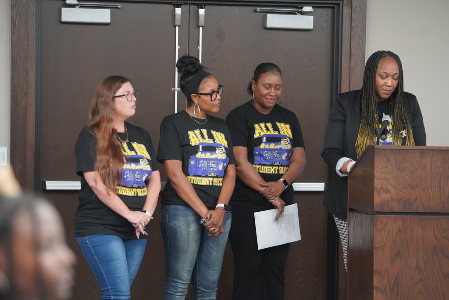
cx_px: 224
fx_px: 1896
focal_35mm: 152
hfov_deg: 13.5
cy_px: 150
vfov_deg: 9.0
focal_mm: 152
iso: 8000
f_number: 4
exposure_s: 1/160
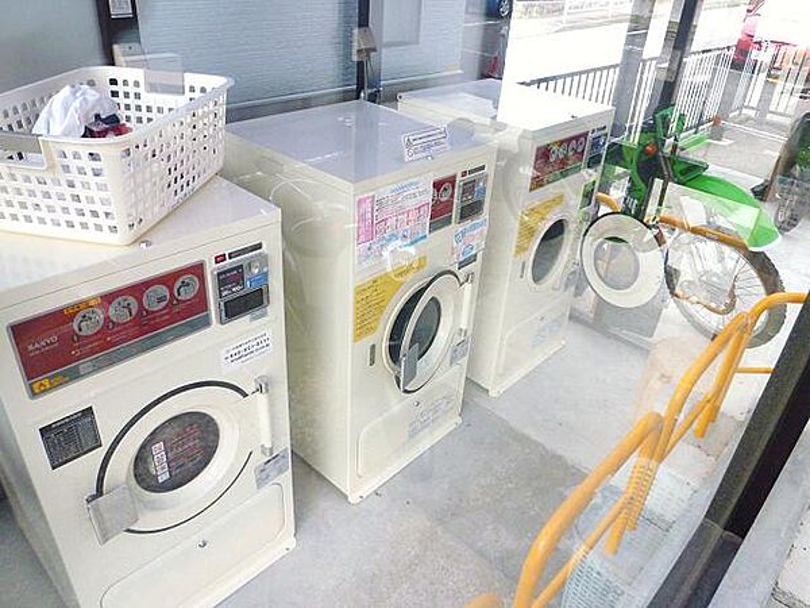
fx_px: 585
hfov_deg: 69.4
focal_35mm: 25
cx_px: 405
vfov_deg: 54.9
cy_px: 304
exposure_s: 1/15
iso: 400
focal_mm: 4.5
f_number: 2.8
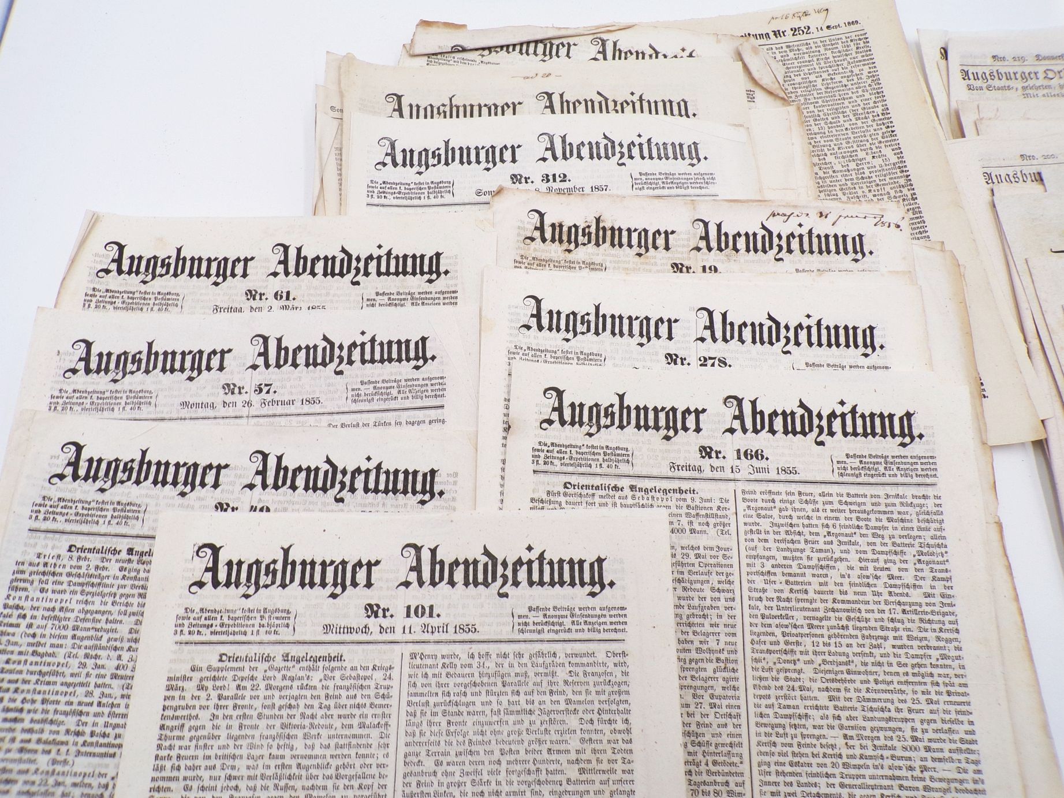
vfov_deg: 56.8
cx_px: 532
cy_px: 399
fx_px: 738
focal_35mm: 24
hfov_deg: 71.6
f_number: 4.4
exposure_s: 1/38
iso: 80
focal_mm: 4.3
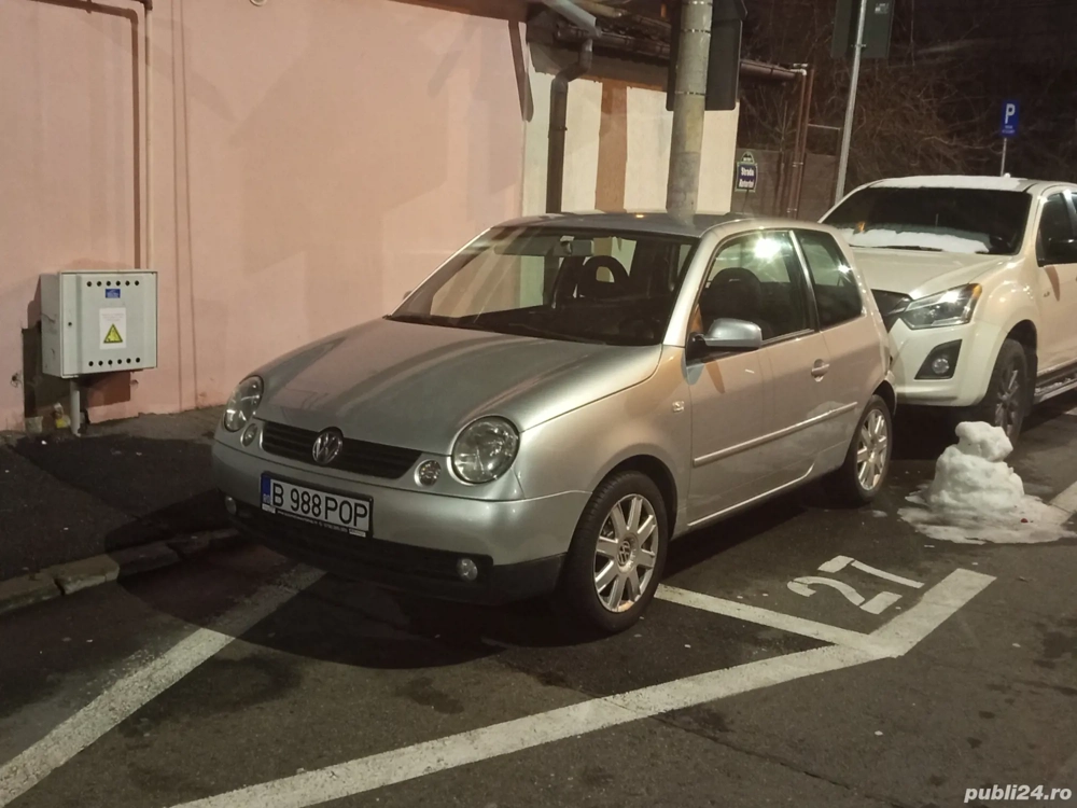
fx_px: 1120
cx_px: 538
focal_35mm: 36
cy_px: 404
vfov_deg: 39.7
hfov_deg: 51.4
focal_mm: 5.24
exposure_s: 1/20
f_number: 1.7
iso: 2880
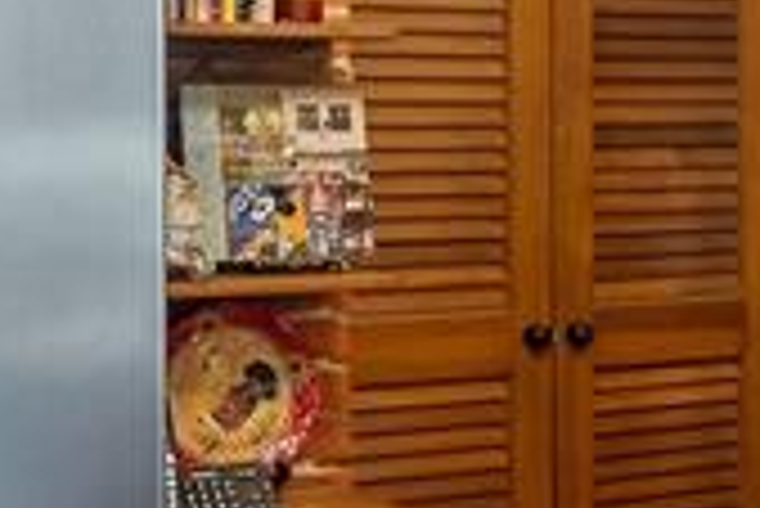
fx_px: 2303
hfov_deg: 17.4
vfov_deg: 12.6
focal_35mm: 109
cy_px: 148
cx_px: 1025
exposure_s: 1/6
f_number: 8
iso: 800
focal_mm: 18
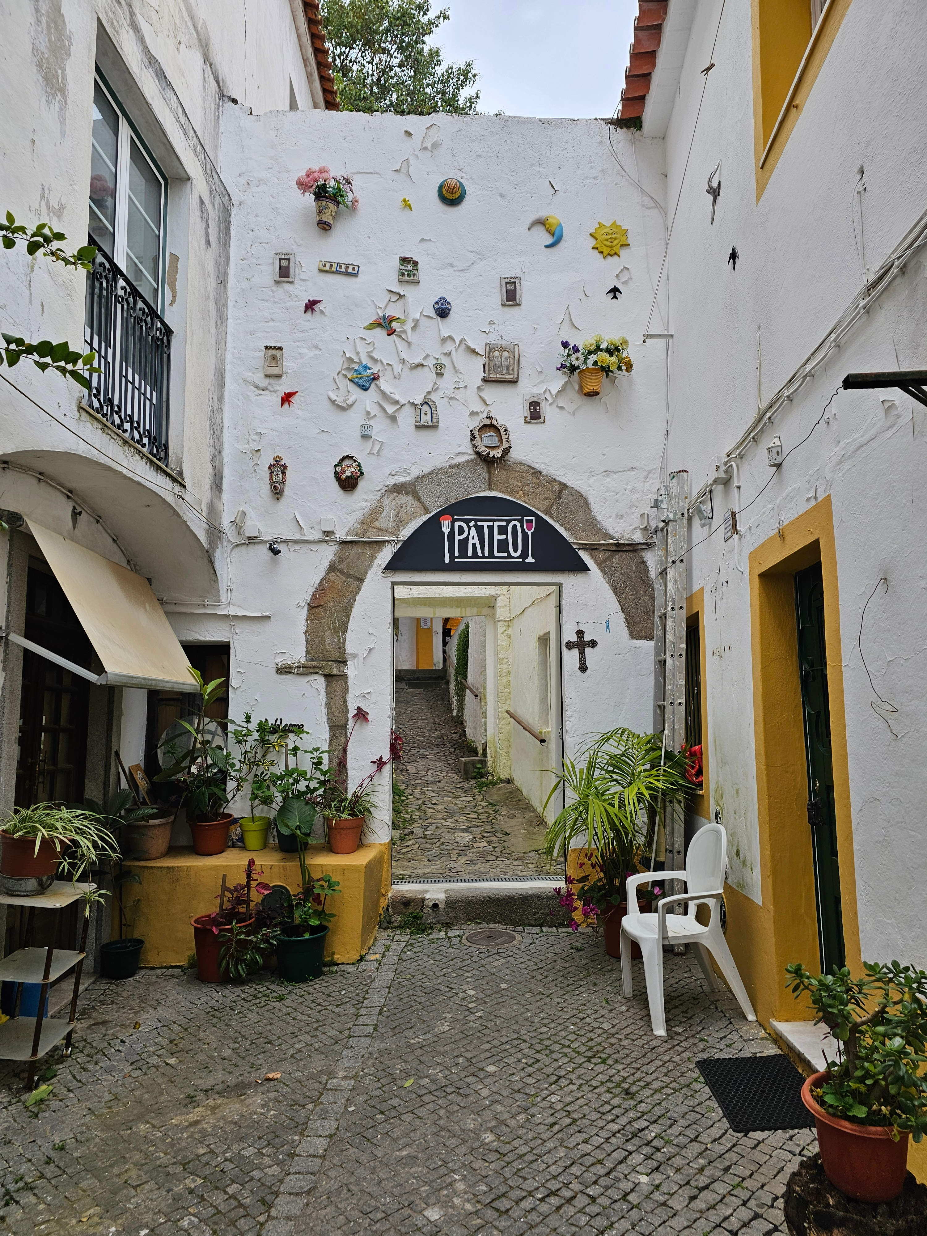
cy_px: 618
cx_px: 464
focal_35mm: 23
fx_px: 821
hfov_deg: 58.9
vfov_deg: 73.9
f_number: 1.7
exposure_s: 1/180
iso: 25
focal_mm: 6.3
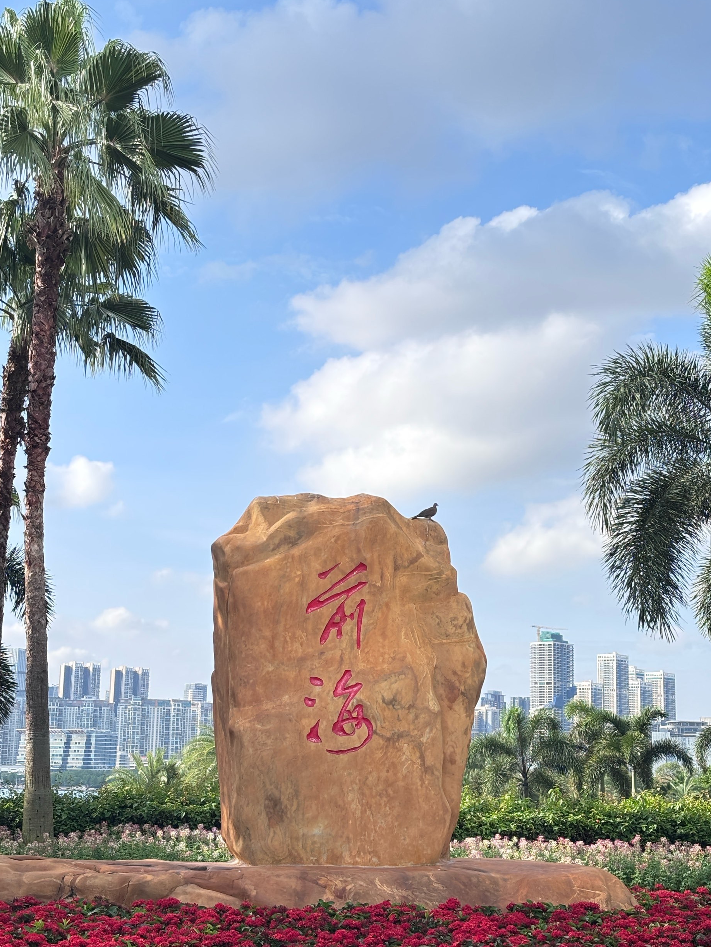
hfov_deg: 25.2
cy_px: 489
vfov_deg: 33.2
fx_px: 1588
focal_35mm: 58
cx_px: 377
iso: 32
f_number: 1.6
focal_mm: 5.96
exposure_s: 1/961
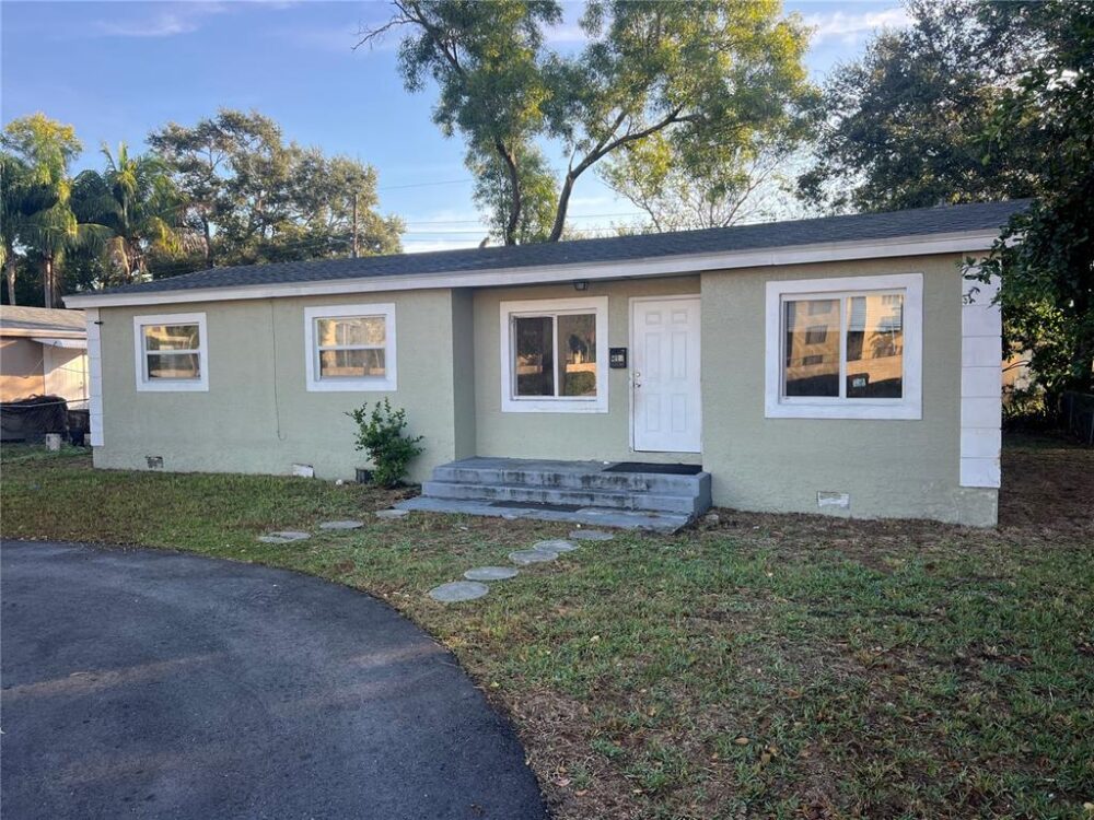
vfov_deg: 53.1
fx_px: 822
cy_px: 410
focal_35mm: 26
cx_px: 547
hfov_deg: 67.3
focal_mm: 5.7
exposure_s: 1/743
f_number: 1.5
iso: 50
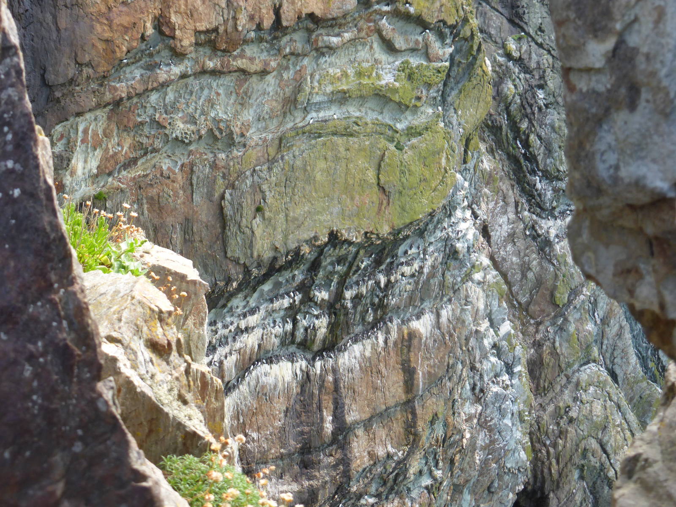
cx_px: 338
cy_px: 254
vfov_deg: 24.0
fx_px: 1191
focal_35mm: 61
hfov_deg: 31.7
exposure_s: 1/200
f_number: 4.7
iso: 200
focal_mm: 10.3
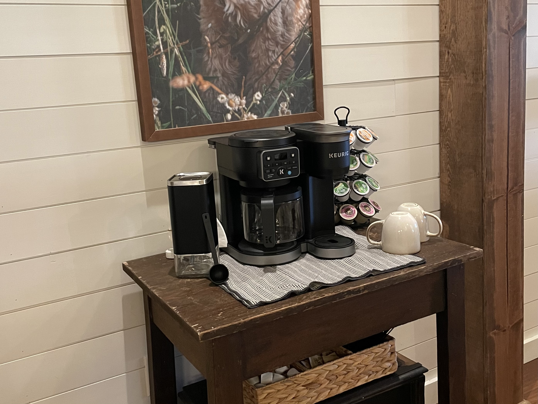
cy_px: 202
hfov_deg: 67.3
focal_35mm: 26
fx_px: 404
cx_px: 269
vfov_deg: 53.1
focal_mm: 4.2
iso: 500
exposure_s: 1/30
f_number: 1.6
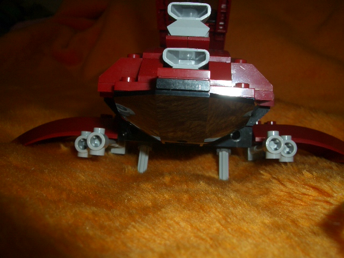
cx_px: 172
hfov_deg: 52.6
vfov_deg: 40.7
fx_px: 348
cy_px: 129
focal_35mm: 35
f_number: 4.3
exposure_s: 1/60
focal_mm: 5.8
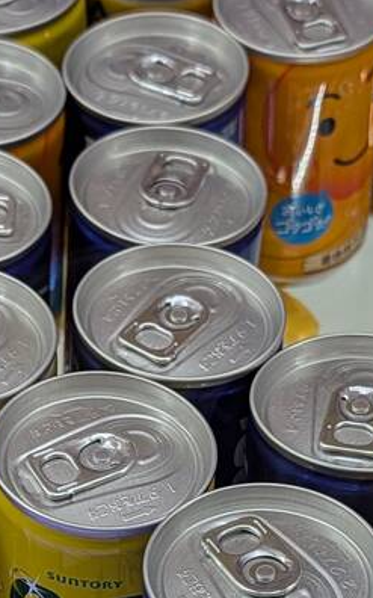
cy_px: 649
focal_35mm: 103
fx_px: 1678
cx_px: 143
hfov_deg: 12.7
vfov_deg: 19.4
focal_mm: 6.9
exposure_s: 1/1880
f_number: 1.68
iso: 36
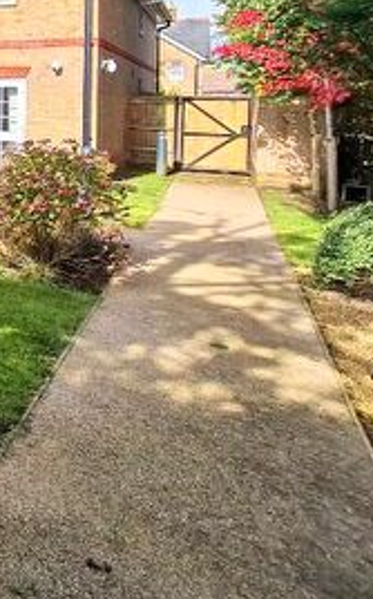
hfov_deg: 19.0
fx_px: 587
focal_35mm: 36
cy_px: 97
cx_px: -384
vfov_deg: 49.9
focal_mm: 2.2
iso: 50
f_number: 2.2
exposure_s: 1/920
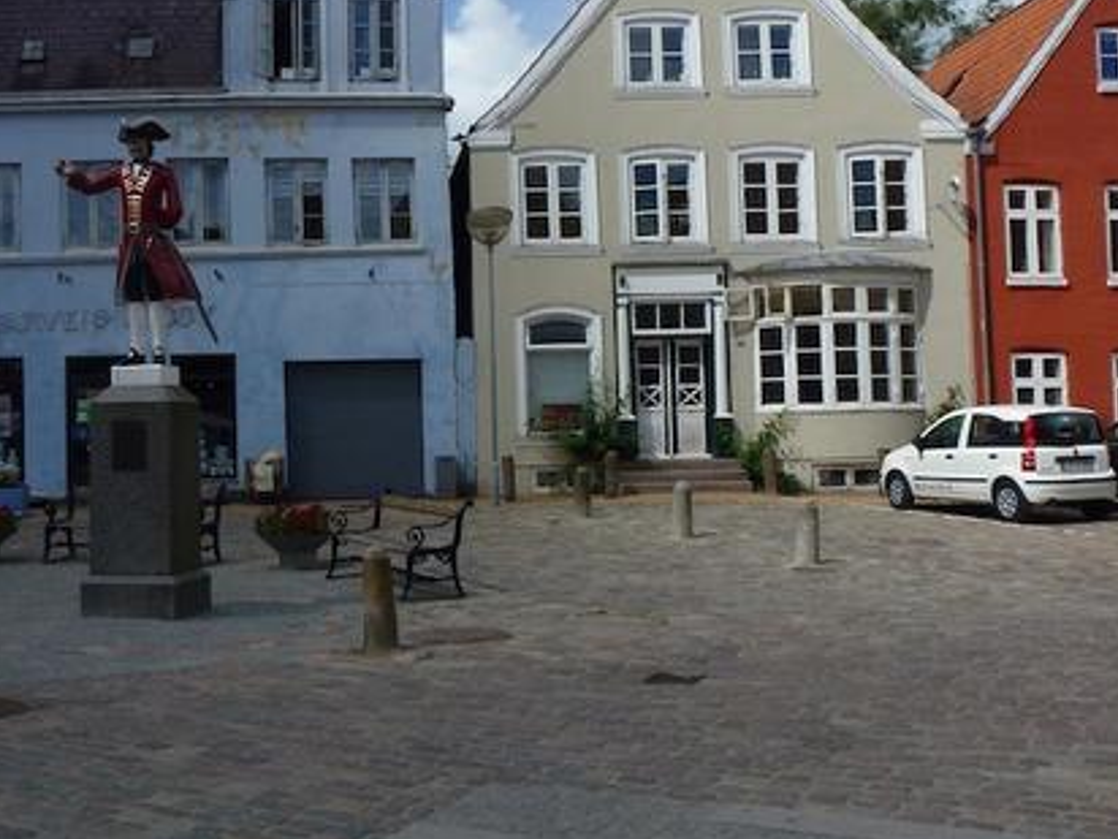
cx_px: 369
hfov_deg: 41.5
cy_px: 331
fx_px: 1453
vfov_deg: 32.1
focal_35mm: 45
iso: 100
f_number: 4
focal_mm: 5
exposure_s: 1/2000
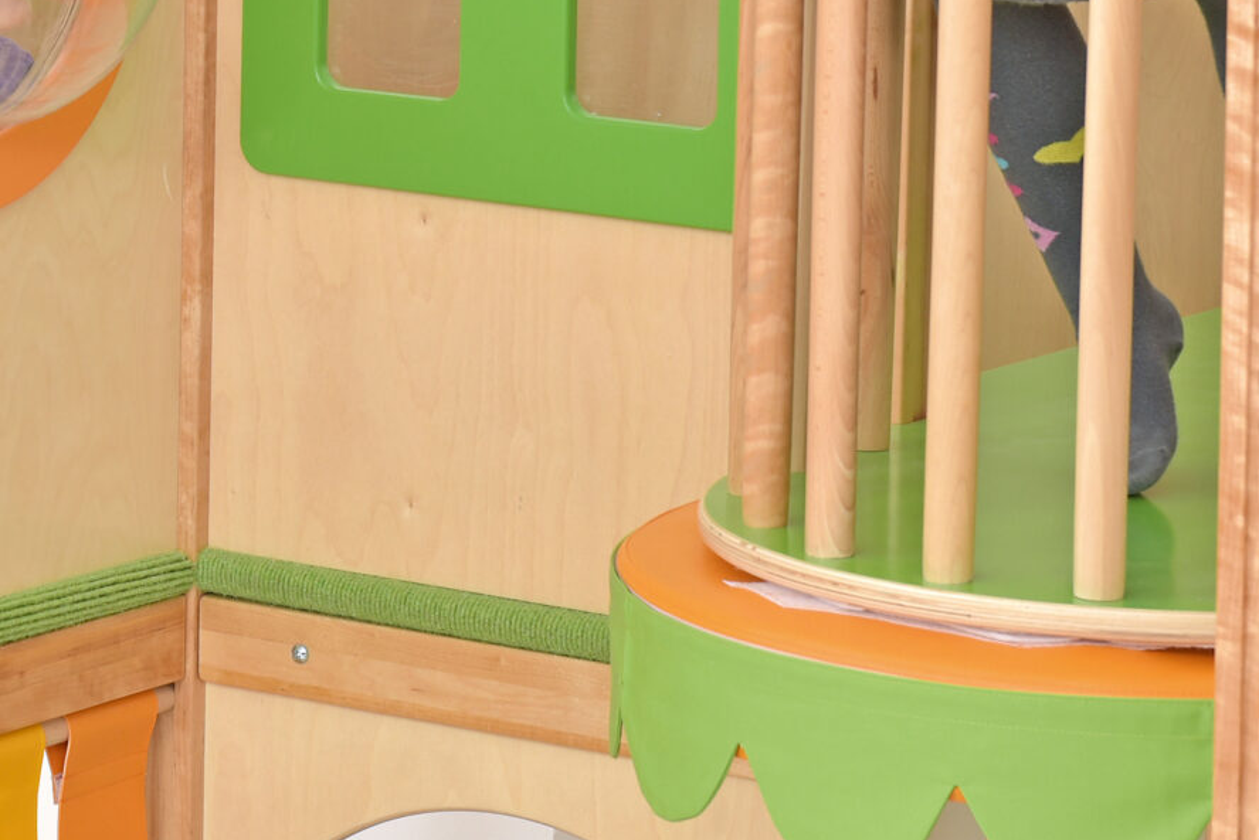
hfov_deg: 11.8
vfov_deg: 7.8
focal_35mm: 173
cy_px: -293
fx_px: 6053
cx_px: 170
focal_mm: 60
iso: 100
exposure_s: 1/80
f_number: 7.1
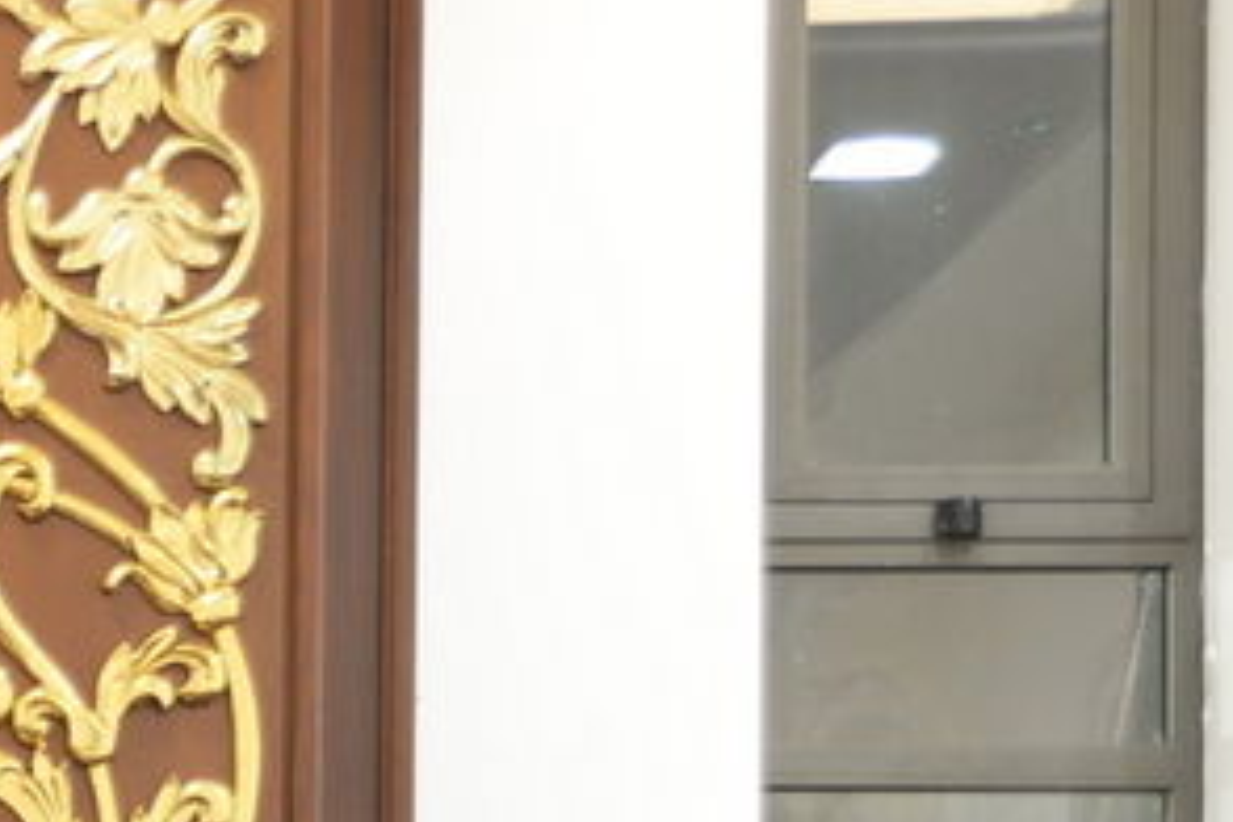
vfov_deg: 6.7
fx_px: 6849
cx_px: -1447
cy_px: 1378
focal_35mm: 200
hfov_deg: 9.4
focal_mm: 42
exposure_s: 1/80
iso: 800
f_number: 4
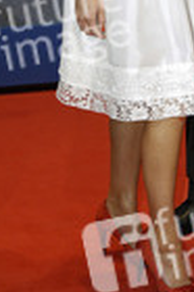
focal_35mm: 171
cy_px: -69
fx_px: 1386
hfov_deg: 7.9
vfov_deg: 11.8
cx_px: 250
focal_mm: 40
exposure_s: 1/100
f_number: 6.3
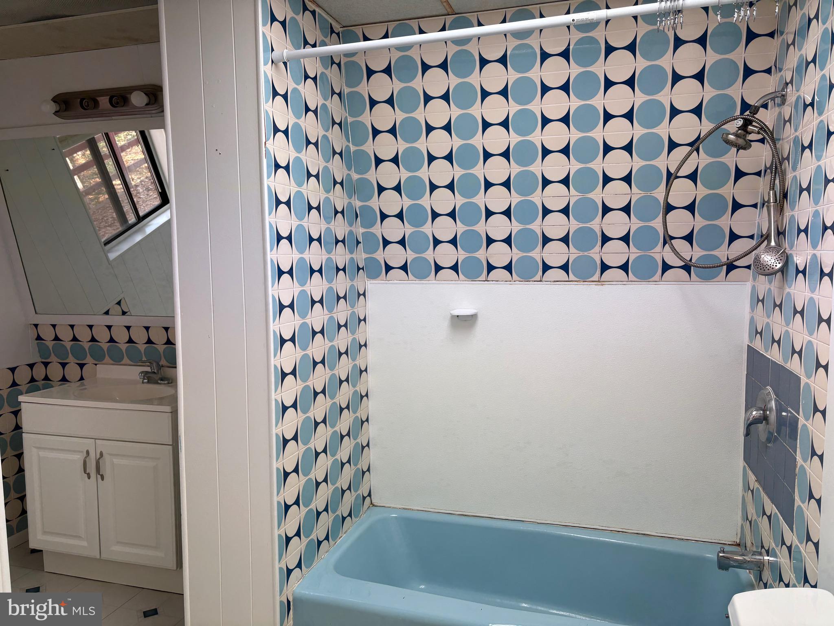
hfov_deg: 67.3
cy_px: 313
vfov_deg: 53.1
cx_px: 417
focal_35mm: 26
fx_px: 626
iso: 64
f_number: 1.6
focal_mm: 5.96
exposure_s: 1/60
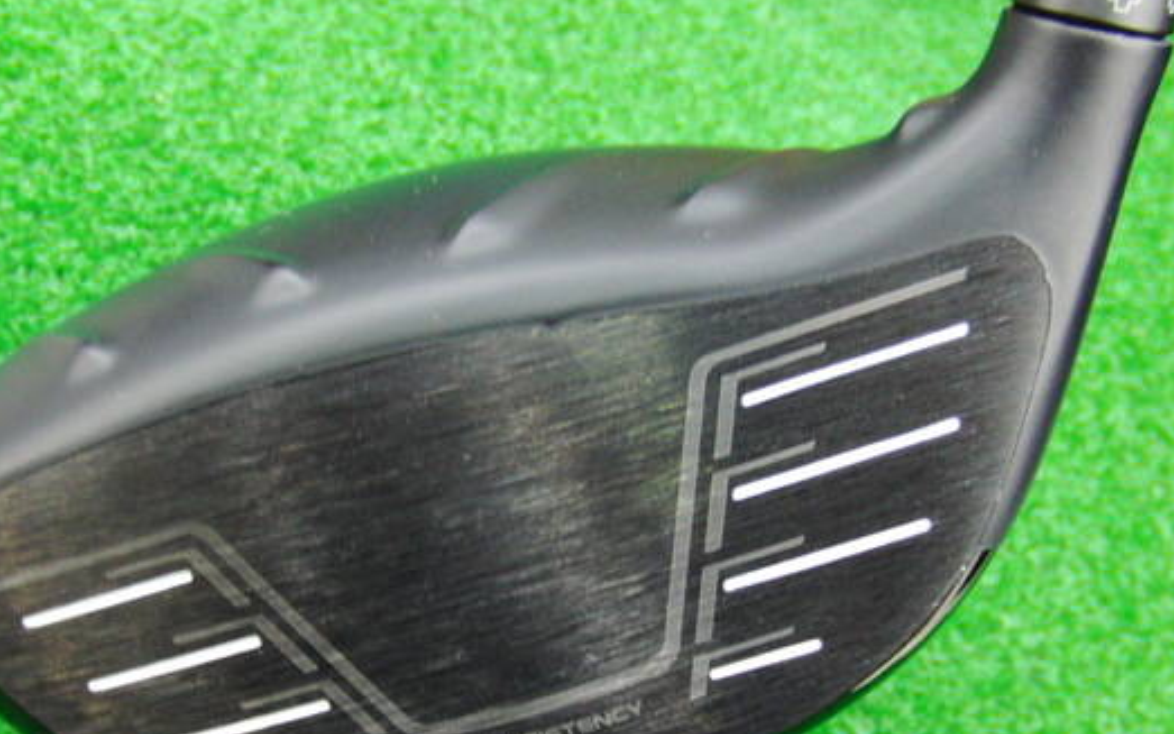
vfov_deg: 26.6
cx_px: 496
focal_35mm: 48
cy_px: 534
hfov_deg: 41.7
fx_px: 1536
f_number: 3.6
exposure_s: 1/13
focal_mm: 6.42
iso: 400
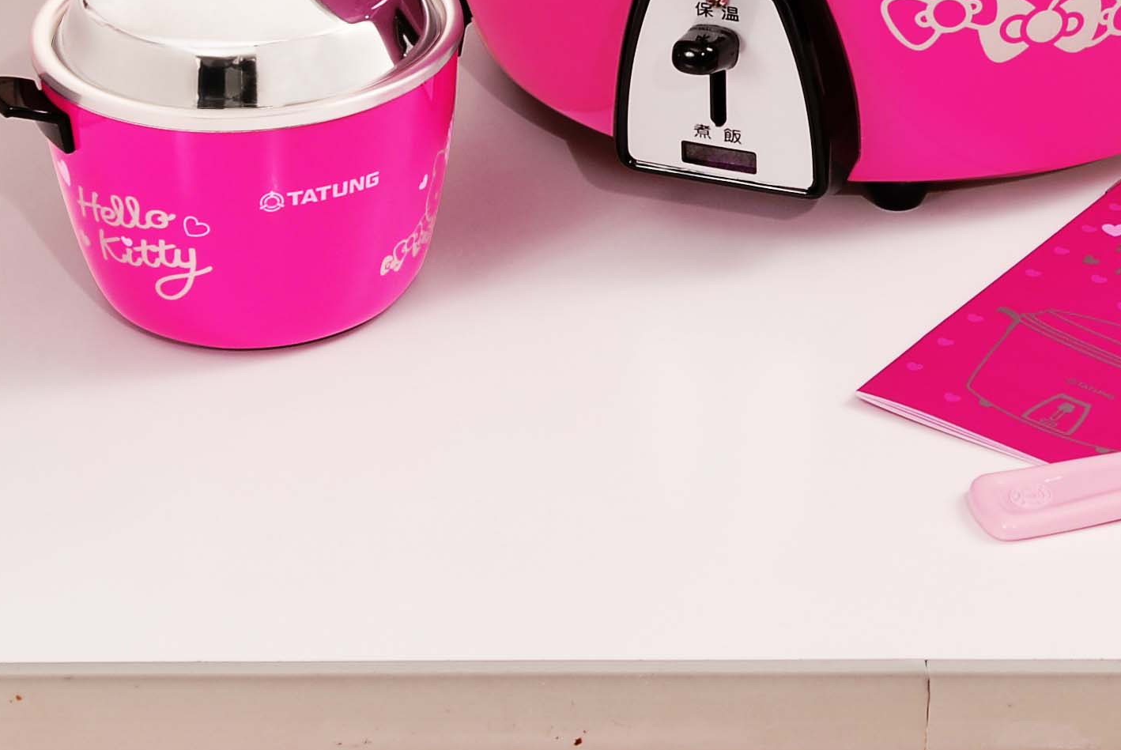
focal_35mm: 143
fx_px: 4469
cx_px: 855
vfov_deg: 9.4
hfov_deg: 14.2
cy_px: -256
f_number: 11
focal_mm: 35
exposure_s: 1/60
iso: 100
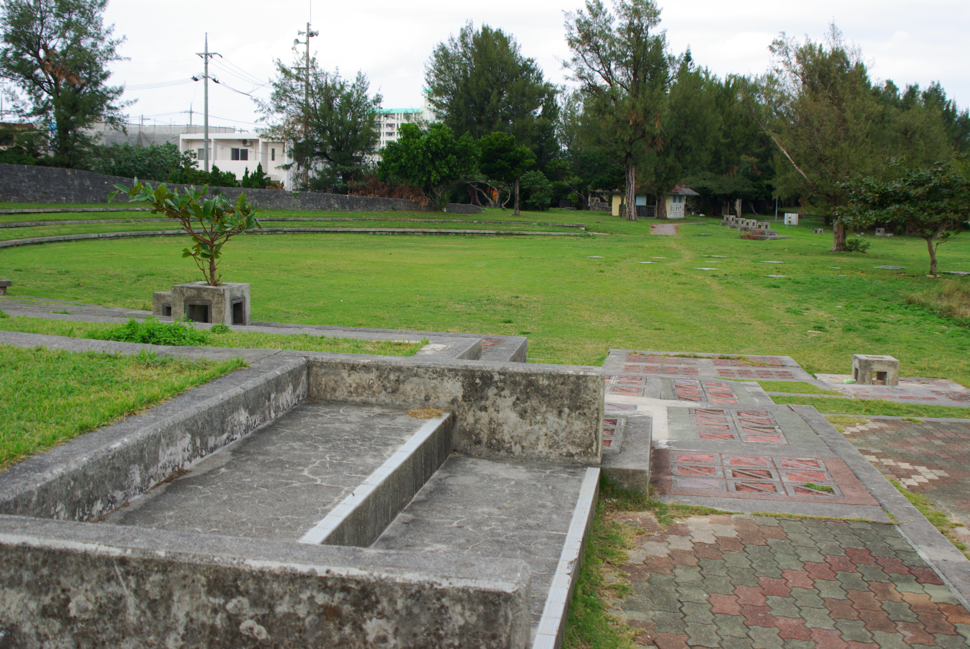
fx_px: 1133
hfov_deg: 46.3
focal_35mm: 42
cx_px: 485
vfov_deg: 32.0
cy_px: 324
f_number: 6.7
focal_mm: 28
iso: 100
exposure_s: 1/180
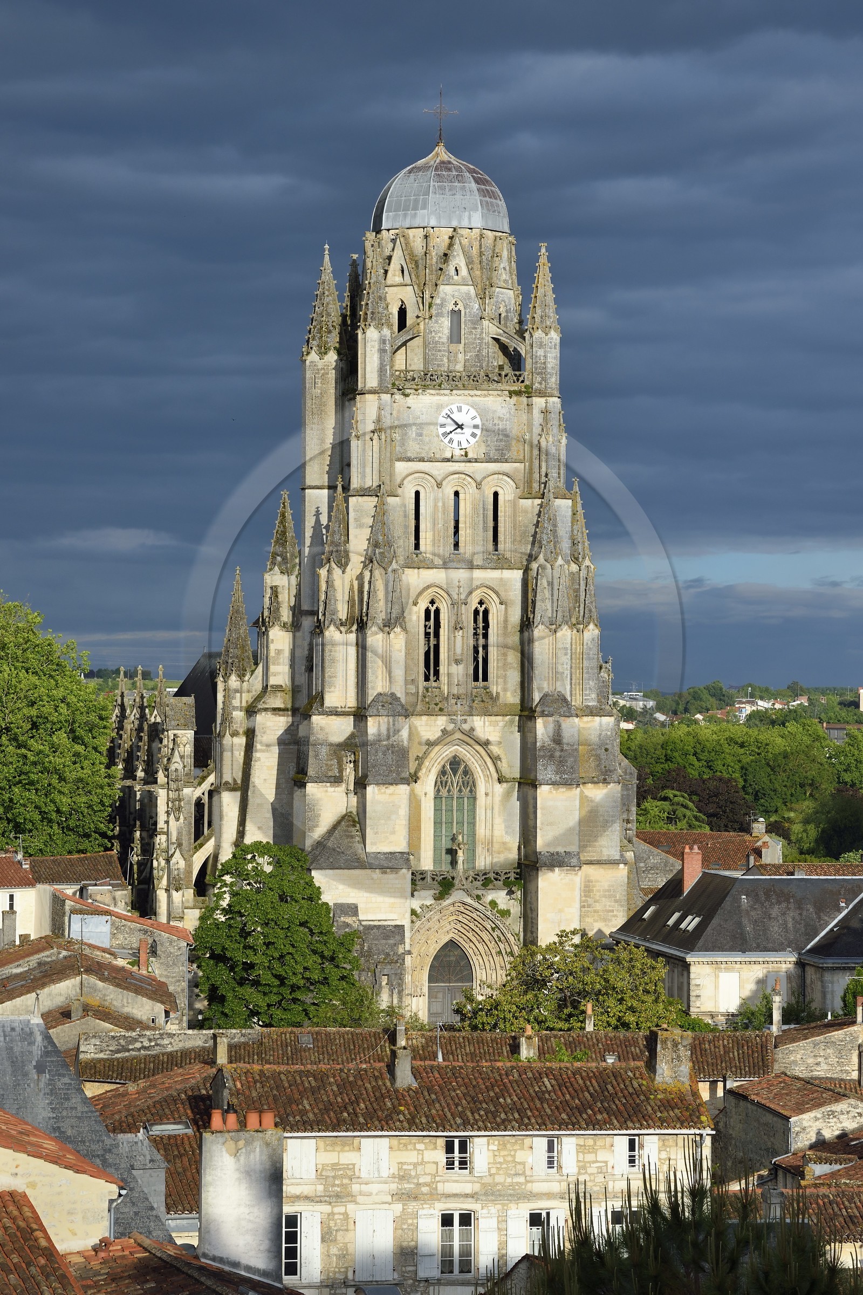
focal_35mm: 105
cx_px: 432
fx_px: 3776
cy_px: 648
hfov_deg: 13.0
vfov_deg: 19.5
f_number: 11
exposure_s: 1/320
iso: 200
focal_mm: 105
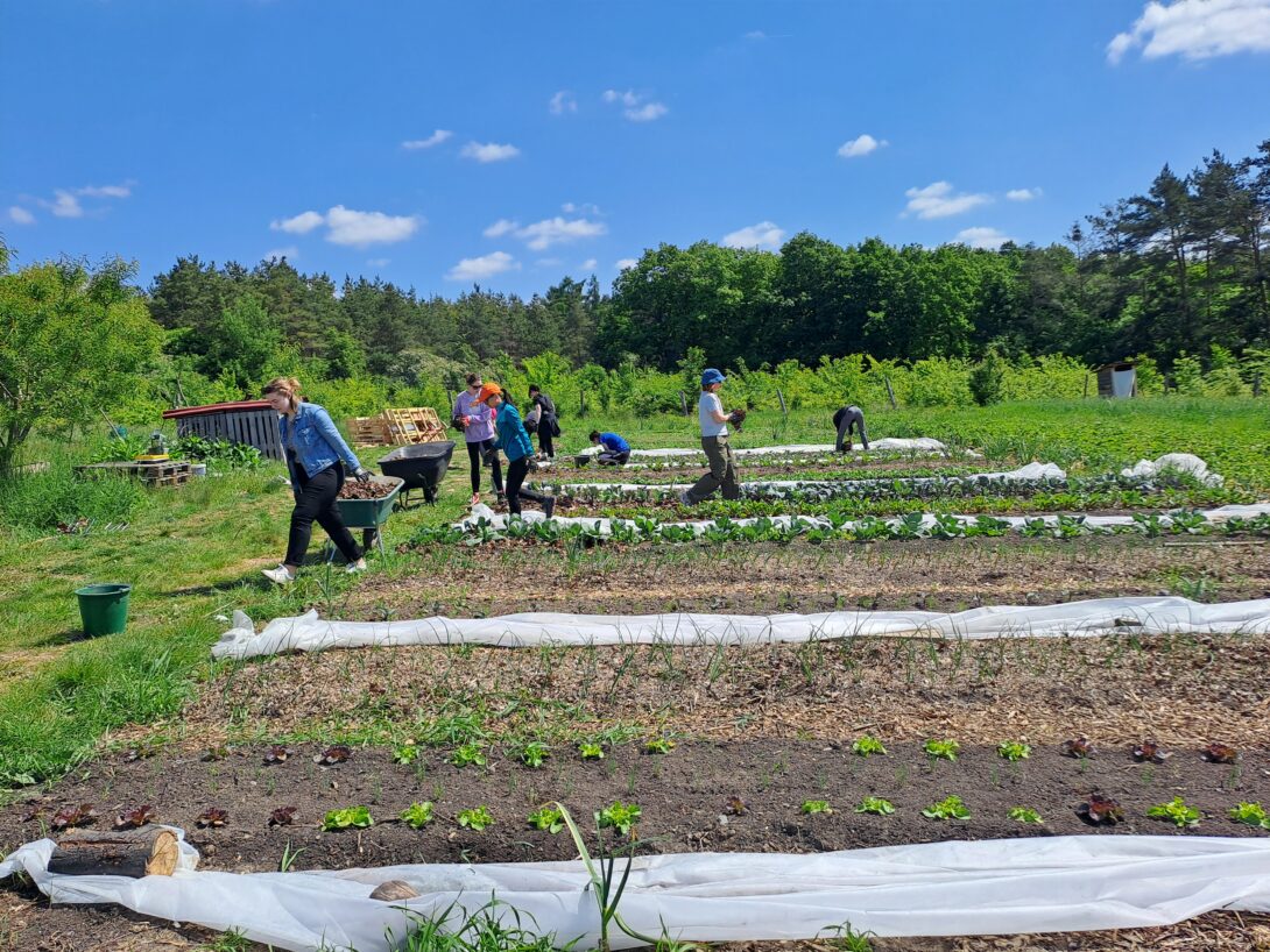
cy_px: 476
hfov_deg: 69.4
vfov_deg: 54.9
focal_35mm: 25
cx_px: 635
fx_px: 917
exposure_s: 1/2137
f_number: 1.8
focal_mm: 4.65
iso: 32
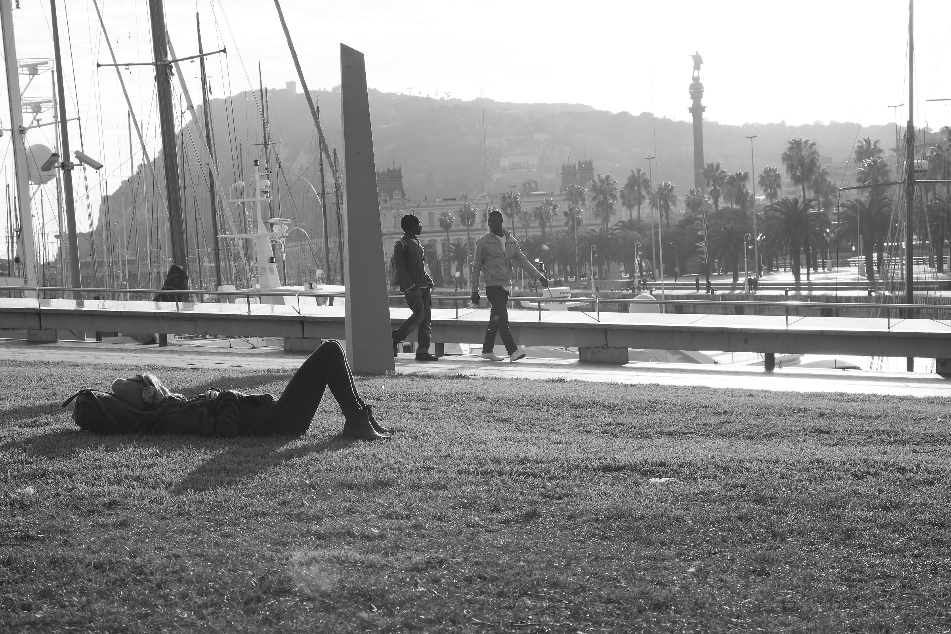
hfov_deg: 26.0
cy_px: 317
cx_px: 476
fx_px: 2060
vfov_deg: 17.5
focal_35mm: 78
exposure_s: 1/500
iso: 400
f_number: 9
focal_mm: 52
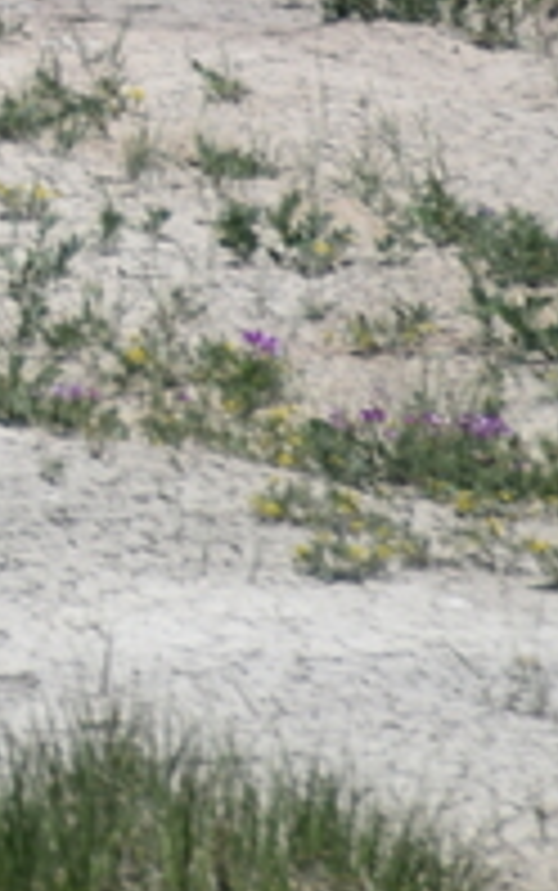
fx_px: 47937
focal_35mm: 1973
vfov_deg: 1.1
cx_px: -1341
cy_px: -756
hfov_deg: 0.7
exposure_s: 1/640
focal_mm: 300
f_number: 5.6
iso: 100
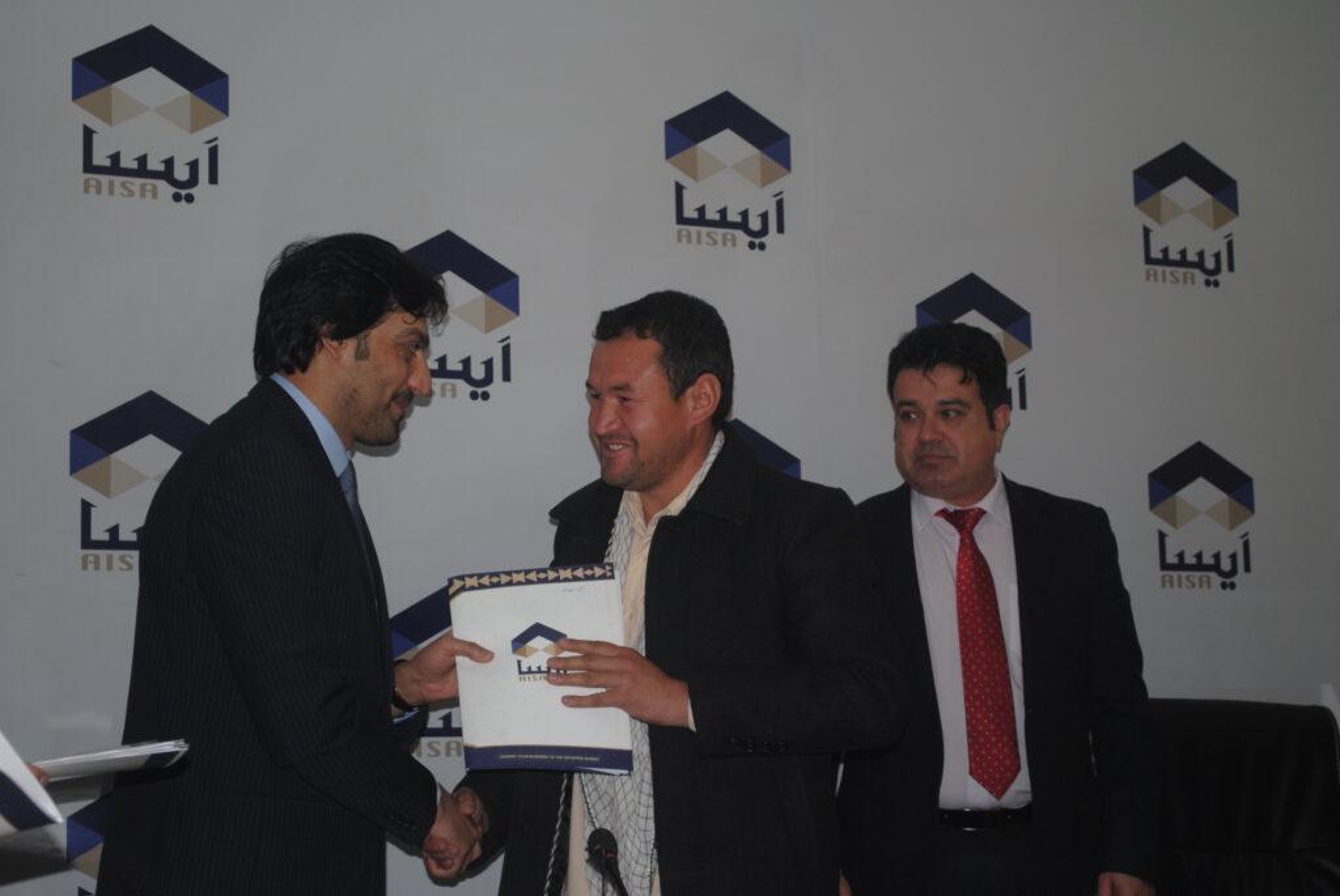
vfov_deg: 20.2
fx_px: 2515
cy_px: 448
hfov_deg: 29.8
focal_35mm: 68
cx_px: 670
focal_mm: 45
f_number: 5.3
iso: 200
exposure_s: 1/60
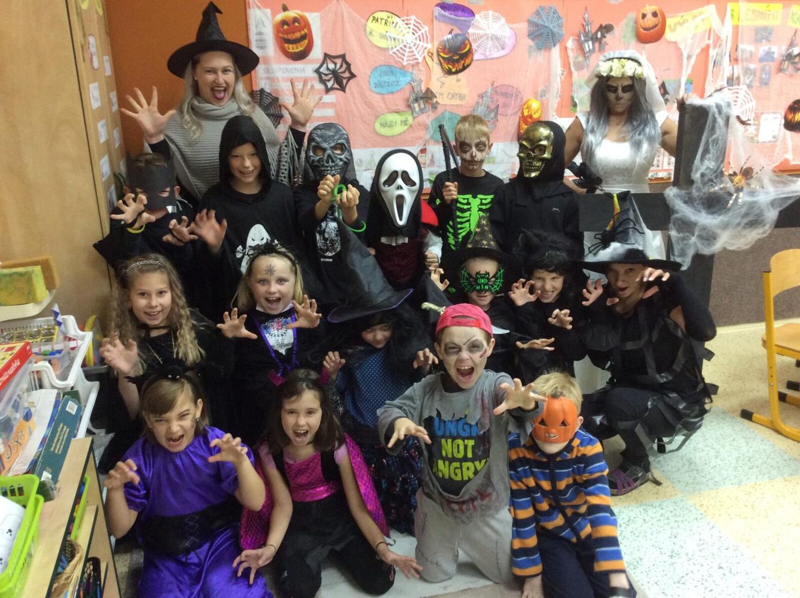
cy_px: 299
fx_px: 738
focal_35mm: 32
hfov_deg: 56.9
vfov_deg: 44.0
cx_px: 400
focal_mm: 3.3
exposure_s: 1/25
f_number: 2.4
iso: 125
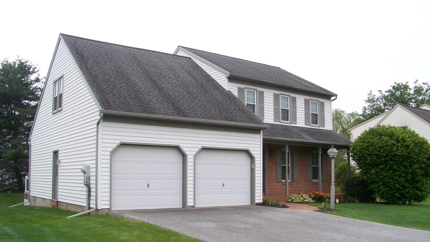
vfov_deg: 32.7
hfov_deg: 55.3
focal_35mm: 36
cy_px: 150
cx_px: 215
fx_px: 410
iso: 200
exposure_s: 1/1000
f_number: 4
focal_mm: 5.85
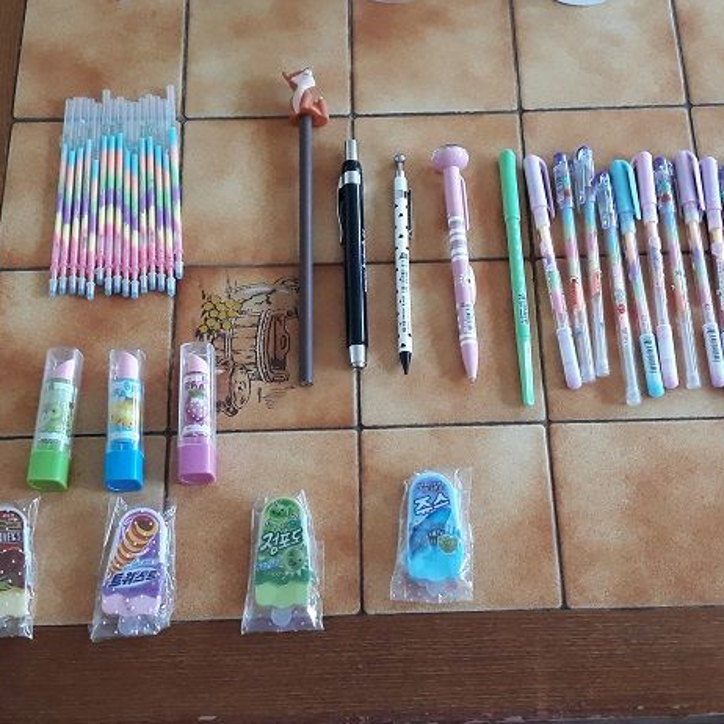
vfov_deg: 51.1
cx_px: 398
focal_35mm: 32
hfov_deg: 51.0
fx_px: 757
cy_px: 363
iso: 160
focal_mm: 3.71
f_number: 1.7
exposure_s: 1/50
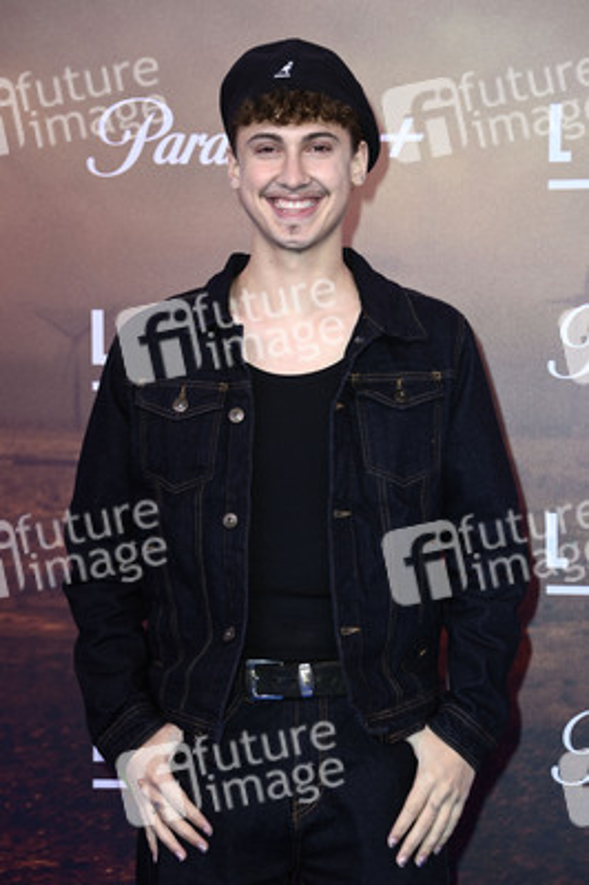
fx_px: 2753
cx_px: 294
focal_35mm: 112
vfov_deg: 18.3
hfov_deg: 12.2
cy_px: 442
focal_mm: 112
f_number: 5.6
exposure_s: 1/200
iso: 640
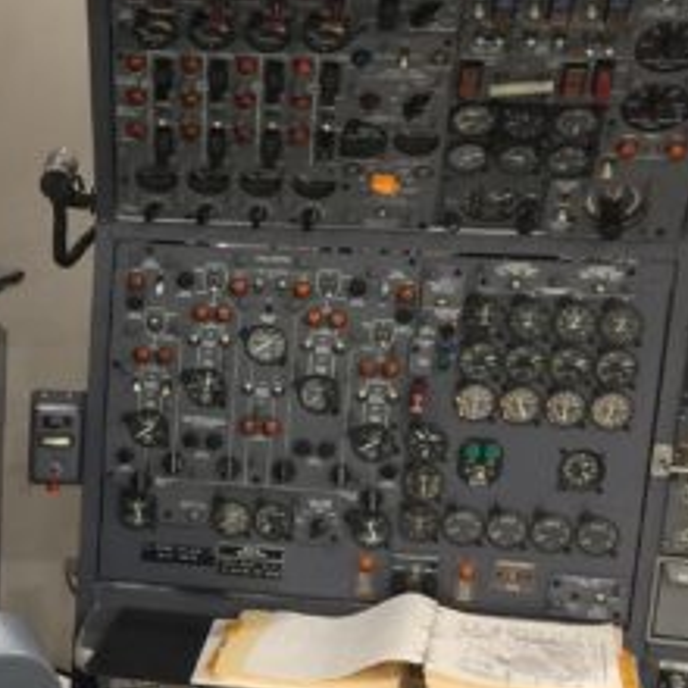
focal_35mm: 88
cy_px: 532
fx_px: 1979
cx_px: -163
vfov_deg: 19.6
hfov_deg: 18.6
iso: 80
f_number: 2.2
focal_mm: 4.15
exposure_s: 1/15
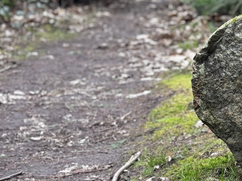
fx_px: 741
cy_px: 57
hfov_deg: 18.0
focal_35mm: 106
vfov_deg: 13.9
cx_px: 257
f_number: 1.8
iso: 125
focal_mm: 6.9
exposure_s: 1/60
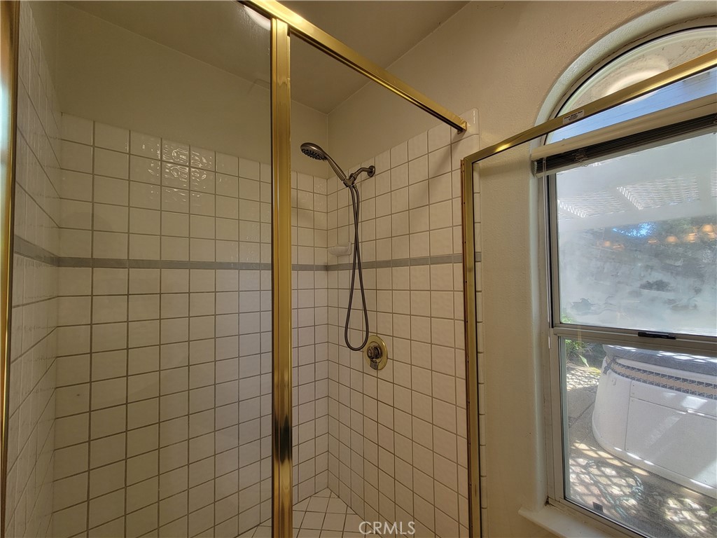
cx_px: 358
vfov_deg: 89.9
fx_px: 269
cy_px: 269
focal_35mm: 13
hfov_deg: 106.2
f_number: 2.2
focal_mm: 2.2
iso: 50
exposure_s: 1/60
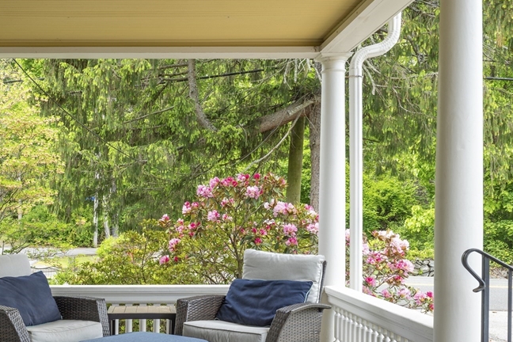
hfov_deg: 39.7
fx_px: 698
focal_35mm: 49
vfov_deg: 27.4
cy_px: 227
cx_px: 155
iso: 100
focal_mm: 31
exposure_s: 1/8
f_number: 9
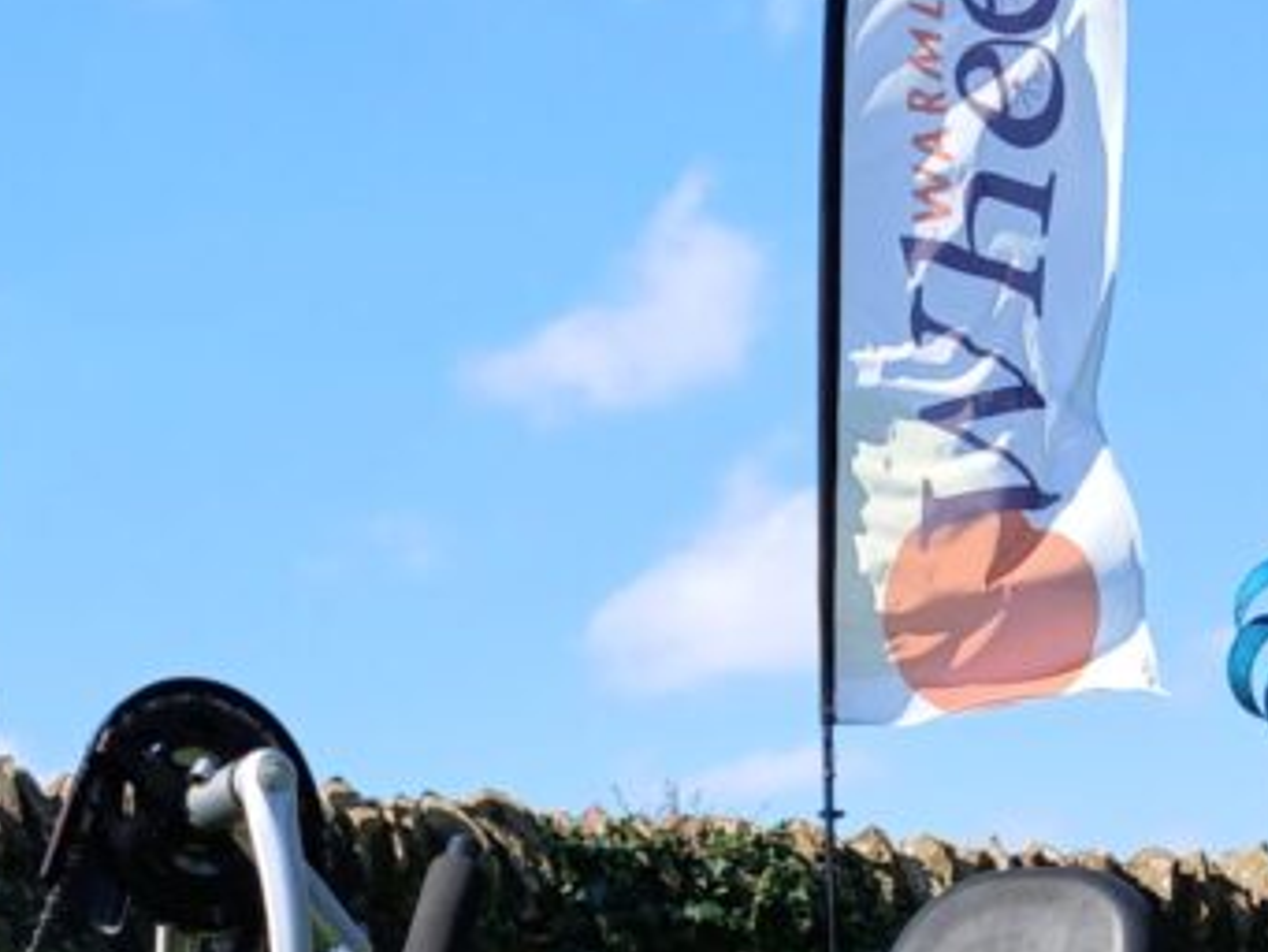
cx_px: 368
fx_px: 2858
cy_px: 1223
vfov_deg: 17.7
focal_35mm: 78
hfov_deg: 24.8
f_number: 1.8
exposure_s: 1/410
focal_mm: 3.98
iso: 20
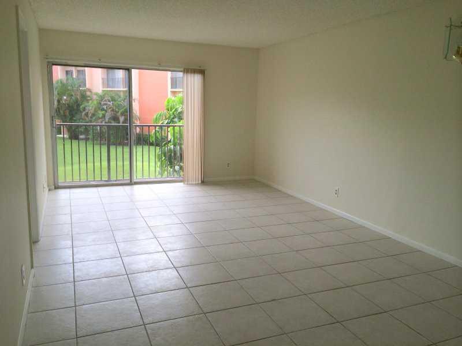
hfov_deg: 60.0
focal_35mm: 30
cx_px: 231
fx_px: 400
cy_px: 173
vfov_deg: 46.8
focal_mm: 4.12
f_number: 2.2
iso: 50
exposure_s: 1/40
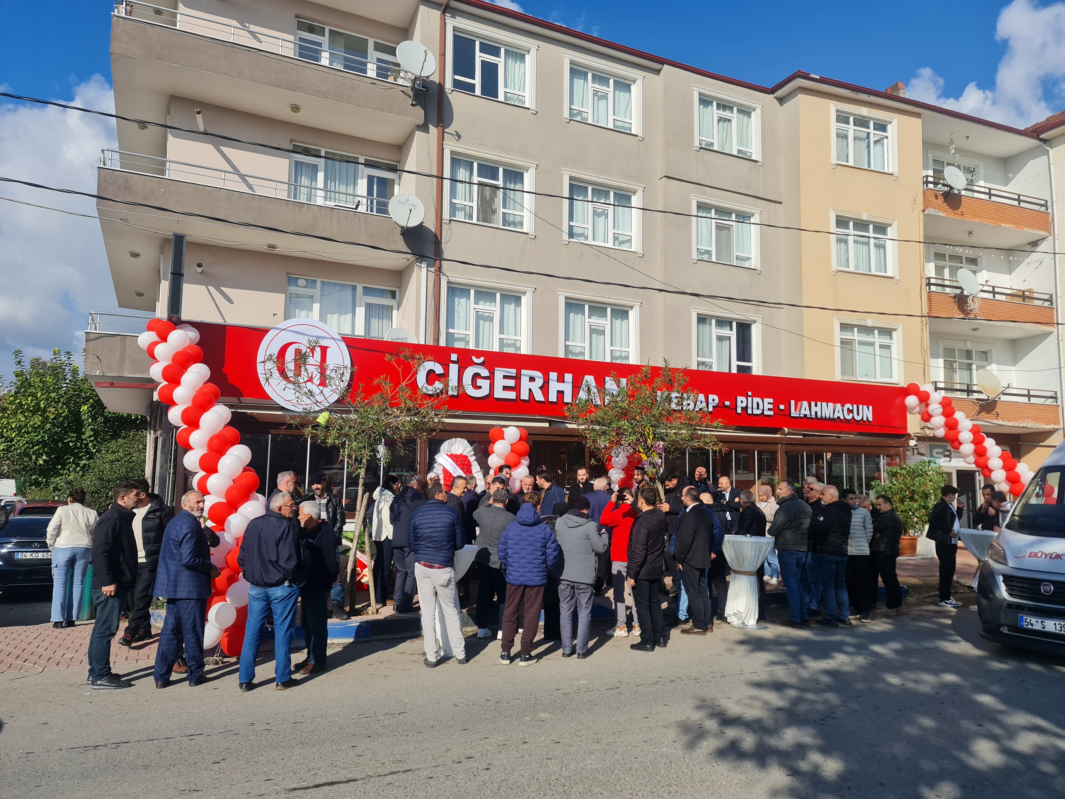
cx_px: 532
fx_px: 769
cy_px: 400
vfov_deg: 54.9
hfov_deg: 69.4
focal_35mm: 25
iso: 50
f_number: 1.8
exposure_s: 1/1484
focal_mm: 7
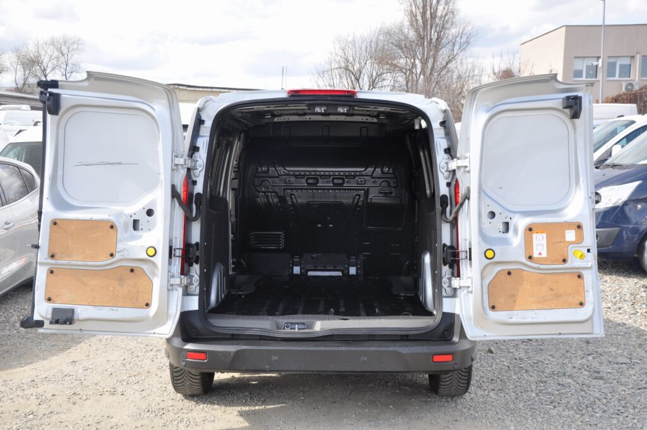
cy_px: 215
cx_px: 324
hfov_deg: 43.7
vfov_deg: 29.8
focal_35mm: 45
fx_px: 808
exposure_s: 1/200
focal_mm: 30
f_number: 7.1
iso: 400
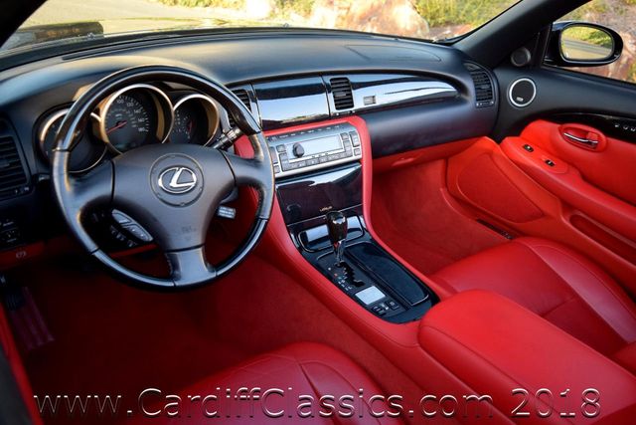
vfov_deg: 41.7
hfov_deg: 59.5
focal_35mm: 32
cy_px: 212
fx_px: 557
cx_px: 318
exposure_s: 1/60
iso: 800
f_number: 4
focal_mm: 21
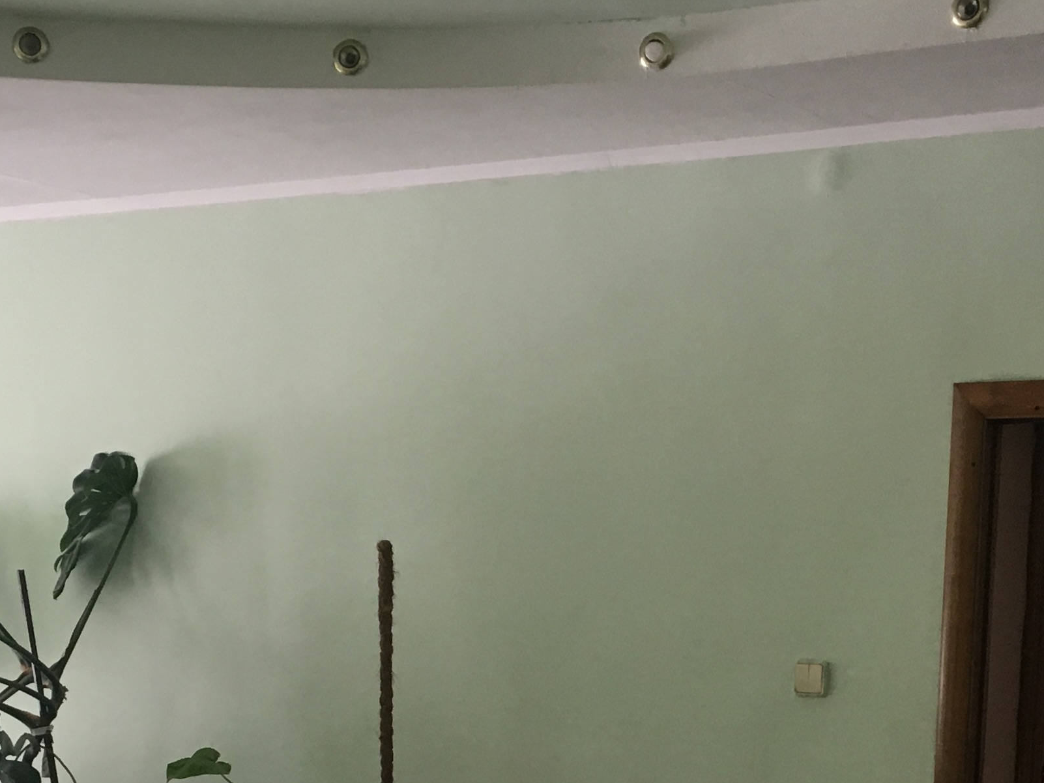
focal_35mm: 73
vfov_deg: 18.9
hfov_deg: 26.7
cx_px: 597
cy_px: 975
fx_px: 2201
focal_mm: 4.15
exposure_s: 1/33
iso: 64
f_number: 2.2
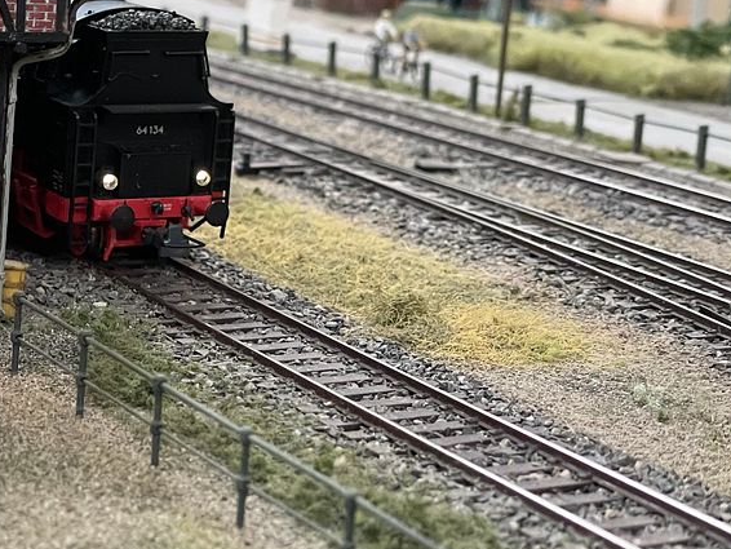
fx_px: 1986
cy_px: 372
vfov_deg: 15.7
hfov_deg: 20.6
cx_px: 129
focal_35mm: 94
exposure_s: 1/60
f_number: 2
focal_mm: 6
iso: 500
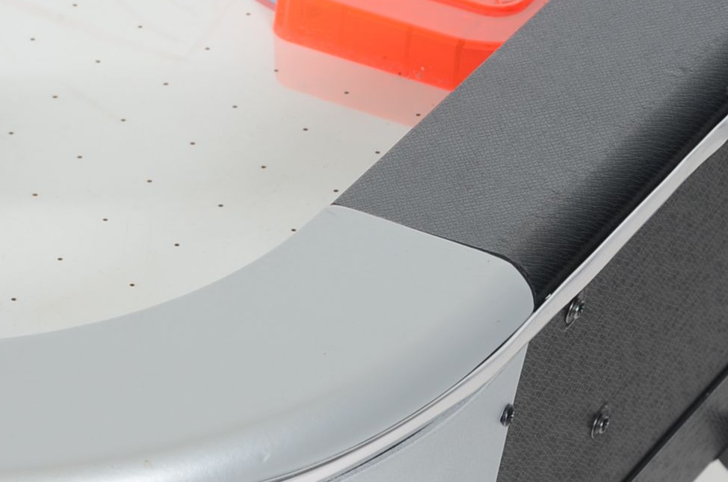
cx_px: -102
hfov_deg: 9.3
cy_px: 421
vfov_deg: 6.2
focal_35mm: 220
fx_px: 4439
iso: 160
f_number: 7.1
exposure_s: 1/60
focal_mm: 58
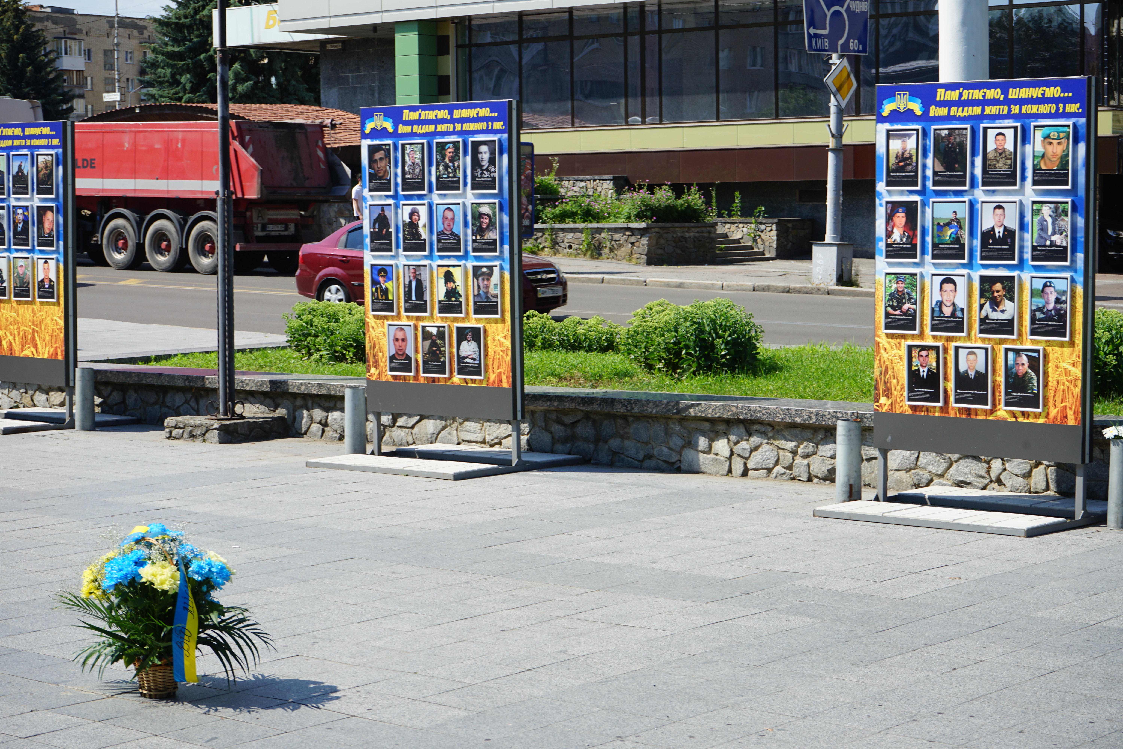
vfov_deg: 19.5
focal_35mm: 70
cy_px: 374
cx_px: 562
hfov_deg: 28.8
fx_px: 2183
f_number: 11
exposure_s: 1/160
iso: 100
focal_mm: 70
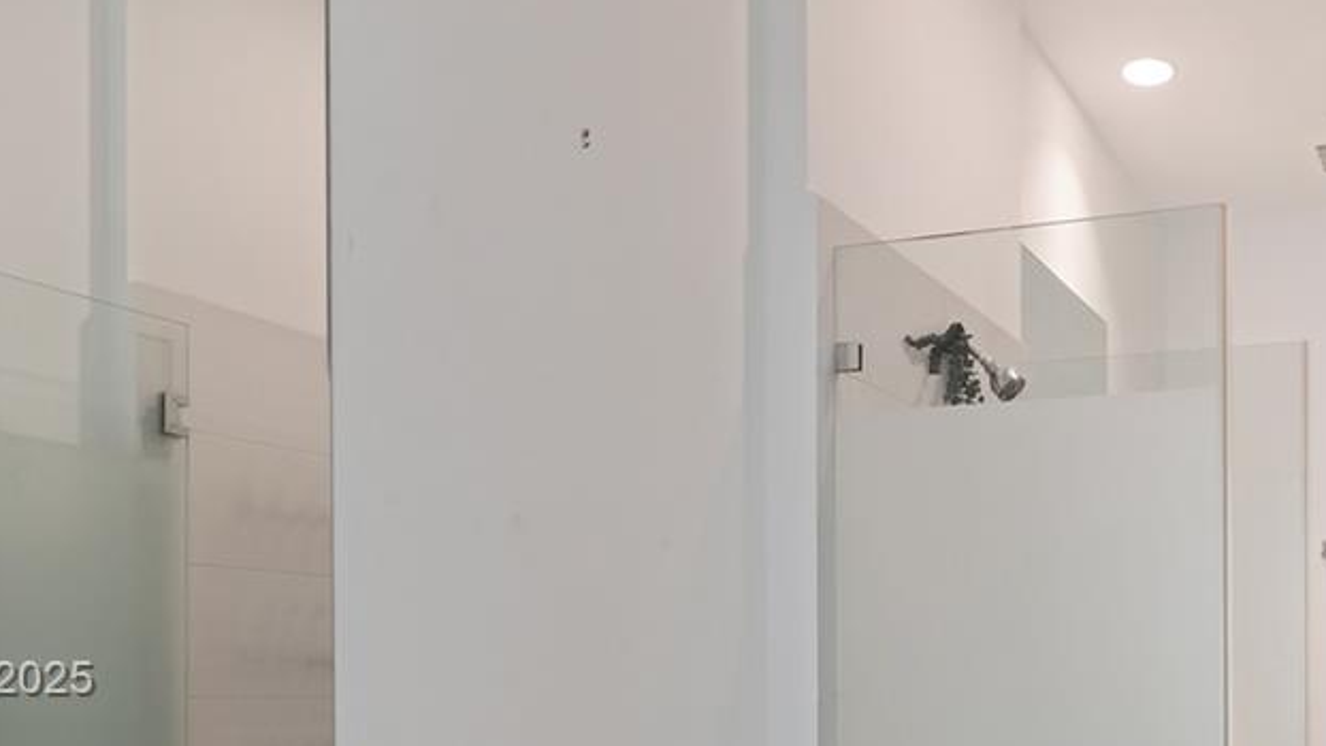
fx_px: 1231
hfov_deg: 51.9
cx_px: 1117
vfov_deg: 32.0
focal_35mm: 35
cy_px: 682
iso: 200
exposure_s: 1/6
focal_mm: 13
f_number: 7.1
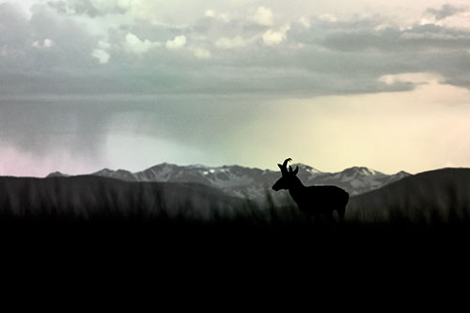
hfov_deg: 4.2
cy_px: 156
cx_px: 235
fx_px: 6395
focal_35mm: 490
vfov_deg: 2.8
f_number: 11
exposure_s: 1/500
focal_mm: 490
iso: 2500
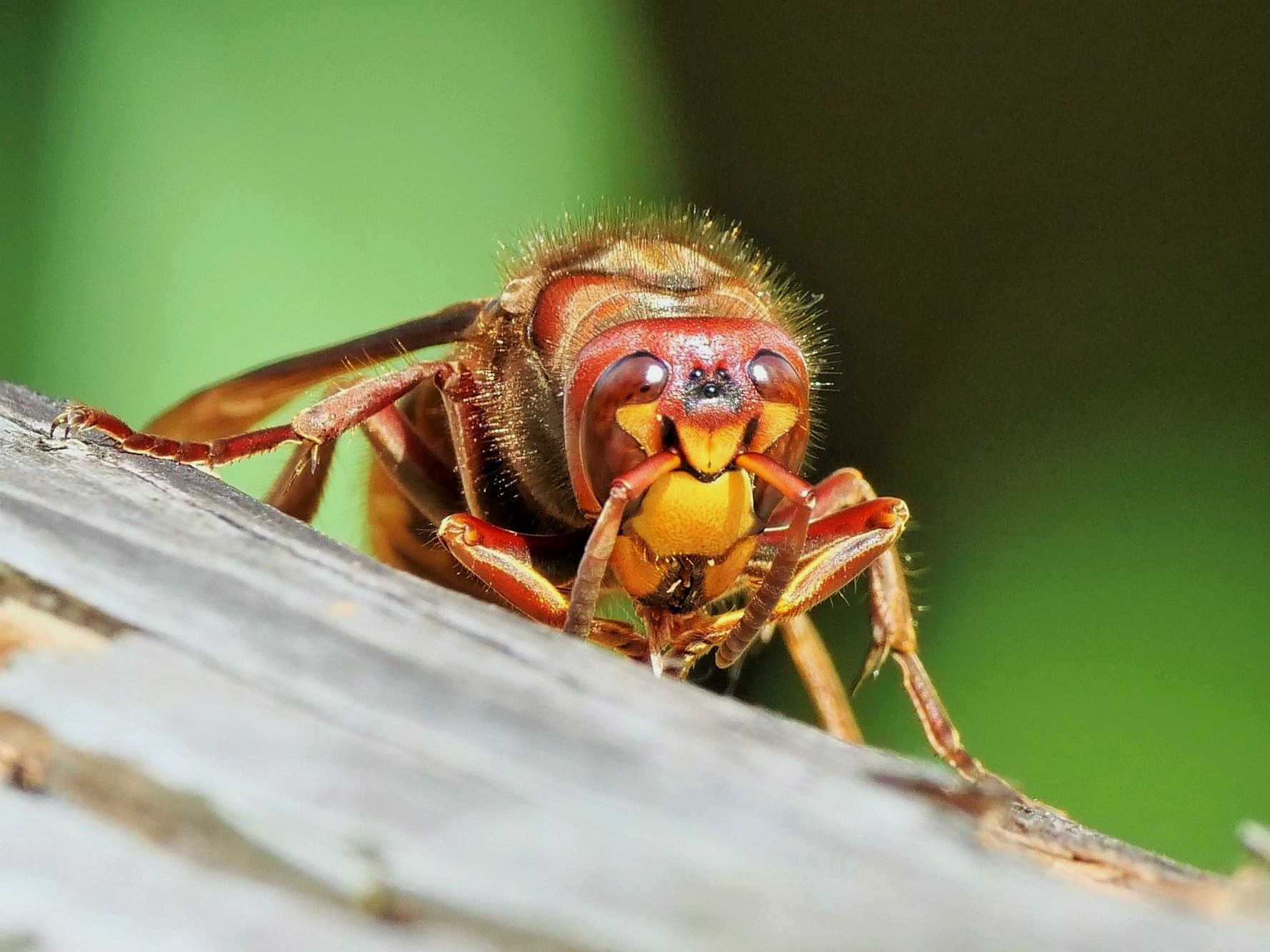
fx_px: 29347
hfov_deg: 2.5
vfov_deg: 1.9
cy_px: 476
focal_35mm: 800
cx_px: 635
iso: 800
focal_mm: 400
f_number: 8
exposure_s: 1/500
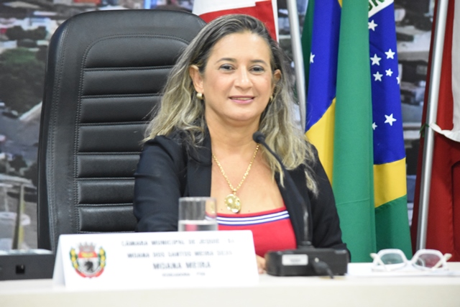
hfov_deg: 10.5
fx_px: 2492
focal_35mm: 195
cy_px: 154
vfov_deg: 7.0
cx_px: 230
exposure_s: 1/50
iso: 5000
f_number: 4.8
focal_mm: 130
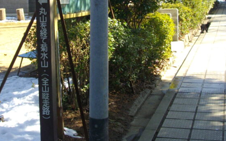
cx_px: 83
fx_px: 450
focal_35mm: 73
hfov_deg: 28.1
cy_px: 11
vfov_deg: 17.6
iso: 100
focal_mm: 6.2
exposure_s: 1/320
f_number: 2.8
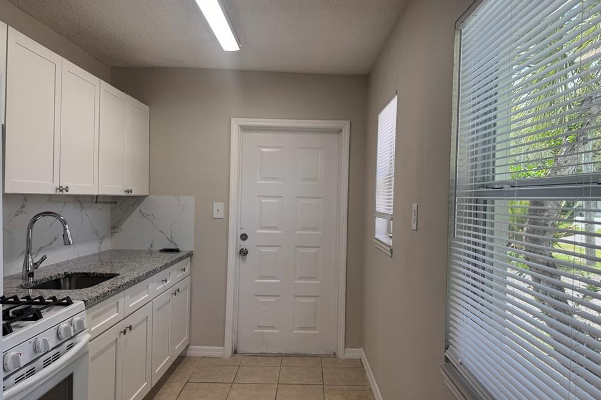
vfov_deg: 49.5
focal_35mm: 26
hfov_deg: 69.4
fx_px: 434
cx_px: 308
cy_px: 204
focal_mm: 6.76
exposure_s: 1/214
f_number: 1.78
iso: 64
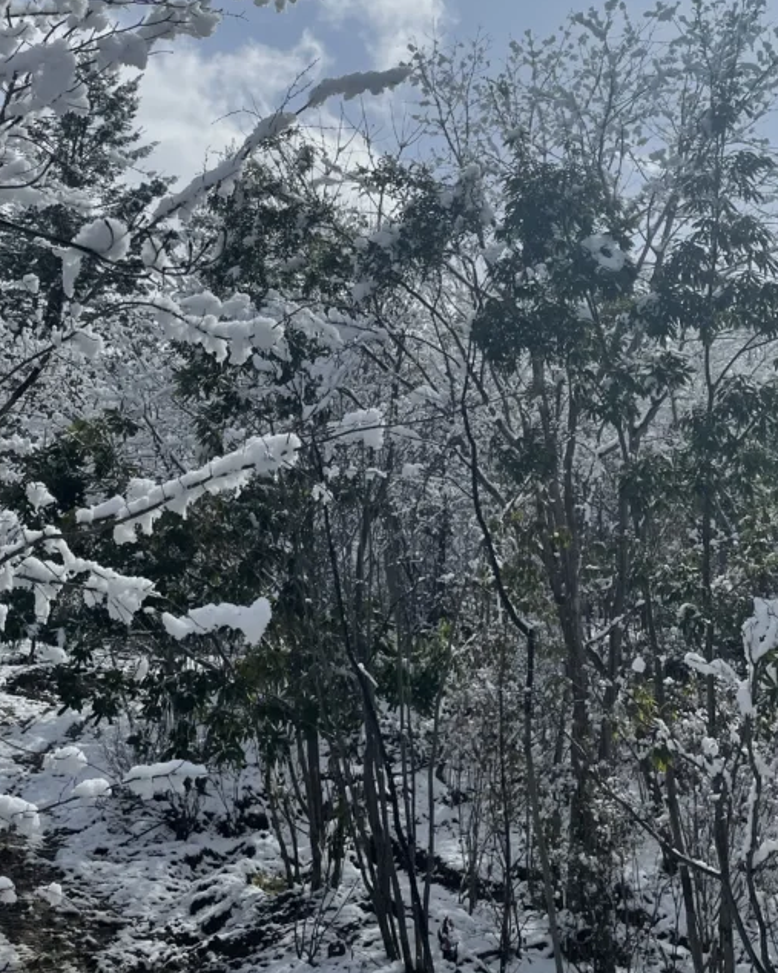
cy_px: 192
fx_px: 1180
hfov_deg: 36.5
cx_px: 376
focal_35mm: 41
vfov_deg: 42.7
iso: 32
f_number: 1.6
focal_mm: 4.2
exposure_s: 1/14925
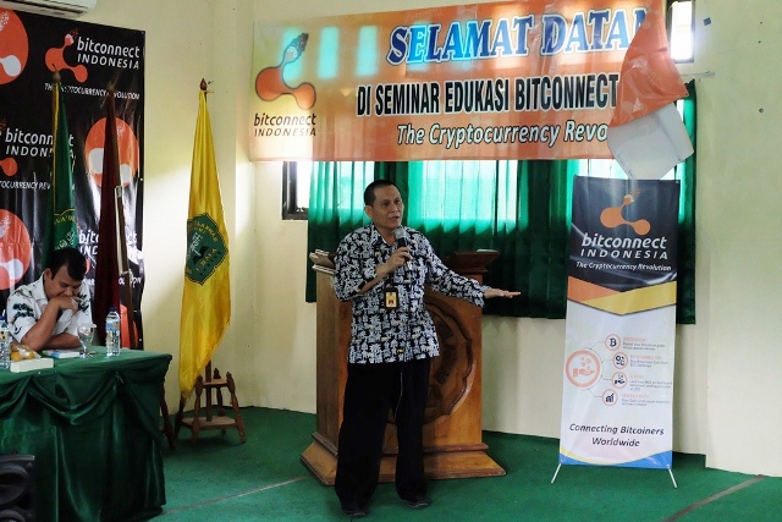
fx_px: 1304
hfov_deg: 33.4
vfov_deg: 22.6
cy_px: 261
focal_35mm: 60
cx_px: 391
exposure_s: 1/120
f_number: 5.3
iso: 6400
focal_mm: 40.2
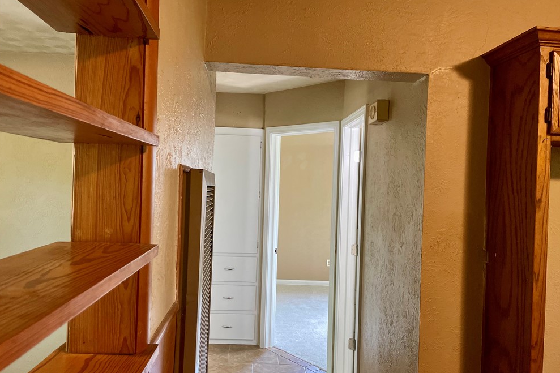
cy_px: 188
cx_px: 273
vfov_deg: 46.4
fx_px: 435
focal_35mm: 28
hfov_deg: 65.5
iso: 250
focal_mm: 4.2
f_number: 1.6
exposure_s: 1/60
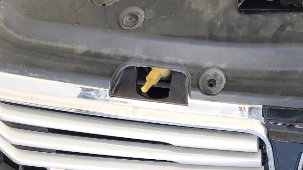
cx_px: 298
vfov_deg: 15.6
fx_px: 562
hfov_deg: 28.4
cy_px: -100
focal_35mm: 70
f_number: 1.5
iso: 55
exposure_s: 1/120
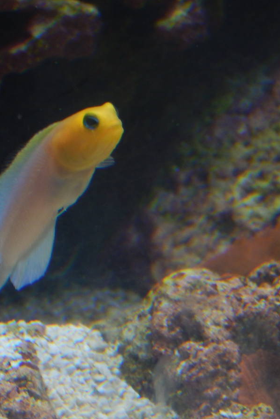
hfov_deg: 2.6
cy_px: 210
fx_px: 6134
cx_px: 82
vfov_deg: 3.9
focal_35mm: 526
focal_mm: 50.1
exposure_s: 1/80
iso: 125
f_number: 5.7
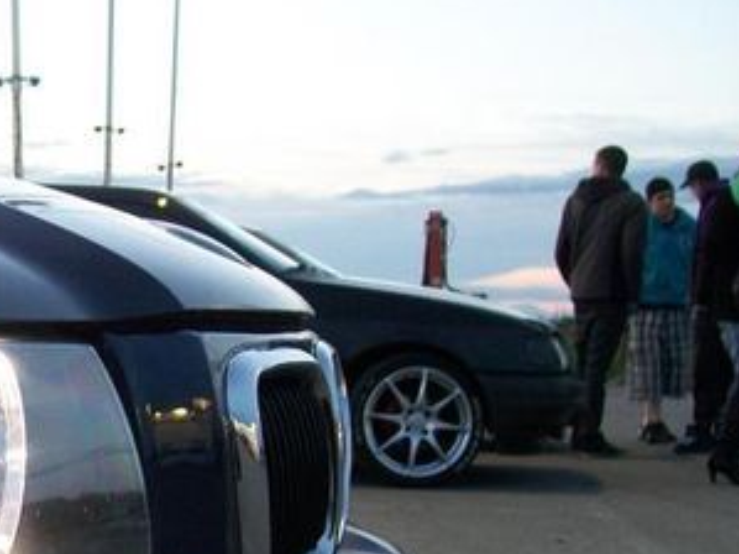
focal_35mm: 77
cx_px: -35
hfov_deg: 24.0
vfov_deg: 18.9
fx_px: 1643
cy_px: 462
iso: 64
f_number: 2.7
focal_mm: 6
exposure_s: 1/3
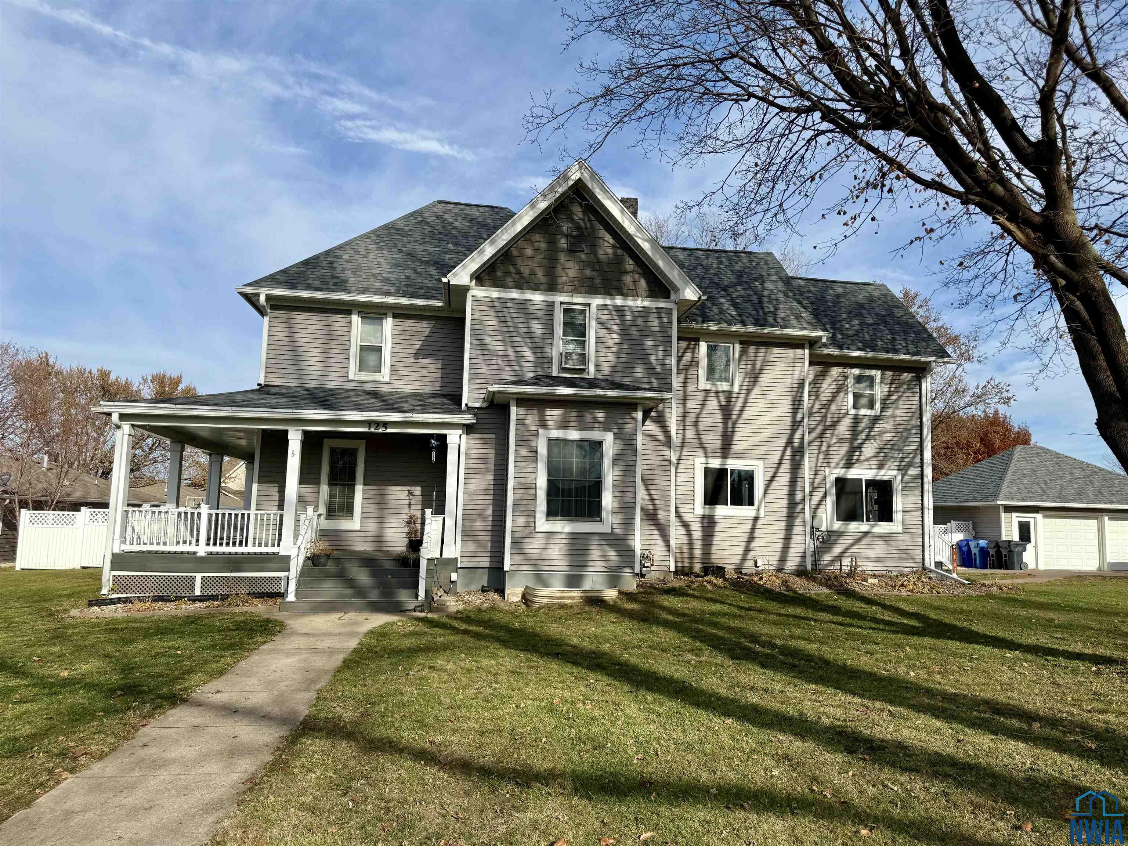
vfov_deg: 56.8
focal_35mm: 24
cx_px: 564
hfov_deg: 71.6
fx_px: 782
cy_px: 423
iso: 80
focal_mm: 6.76
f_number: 1.78
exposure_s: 1/4673
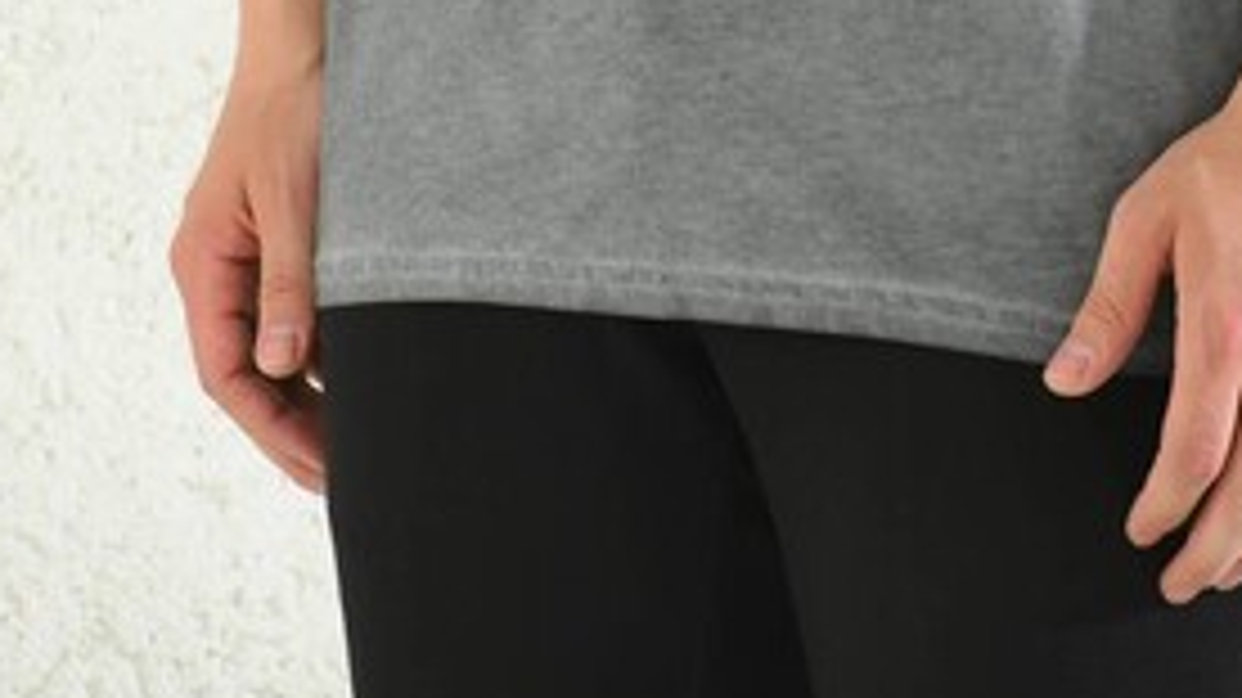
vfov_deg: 2.2
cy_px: -932
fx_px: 17777
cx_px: 778
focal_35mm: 540
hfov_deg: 4.0
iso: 125
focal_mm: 190
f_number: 7.1
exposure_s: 1/160
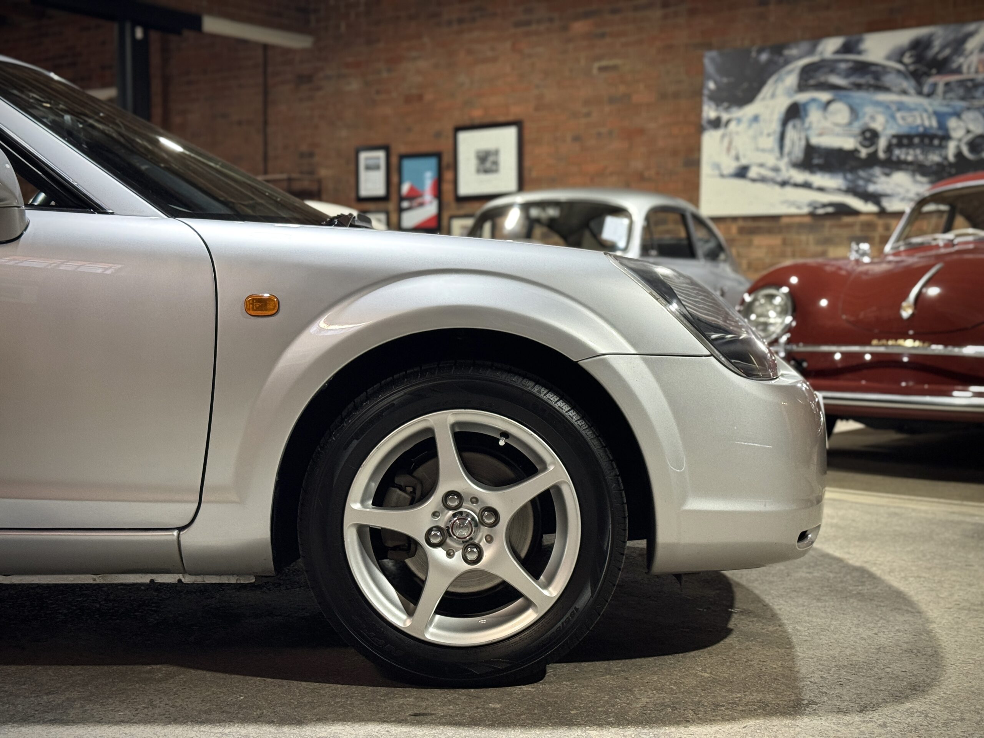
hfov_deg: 39.7
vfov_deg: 30.3
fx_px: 1364
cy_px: 369
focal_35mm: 48
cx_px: 492
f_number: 1.78
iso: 250
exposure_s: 1/50
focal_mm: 6.76
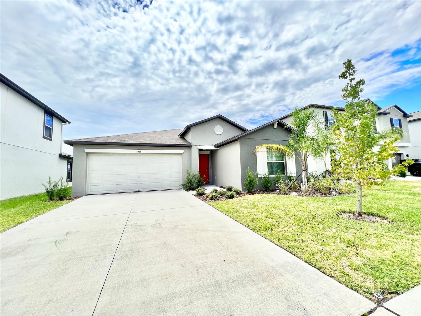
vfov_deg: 89.9
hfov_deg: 106.2
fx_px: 158
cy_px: 158
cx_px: 210
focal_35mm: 13
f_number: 1.8
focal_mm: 1.57
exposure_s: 1/1325
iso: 32
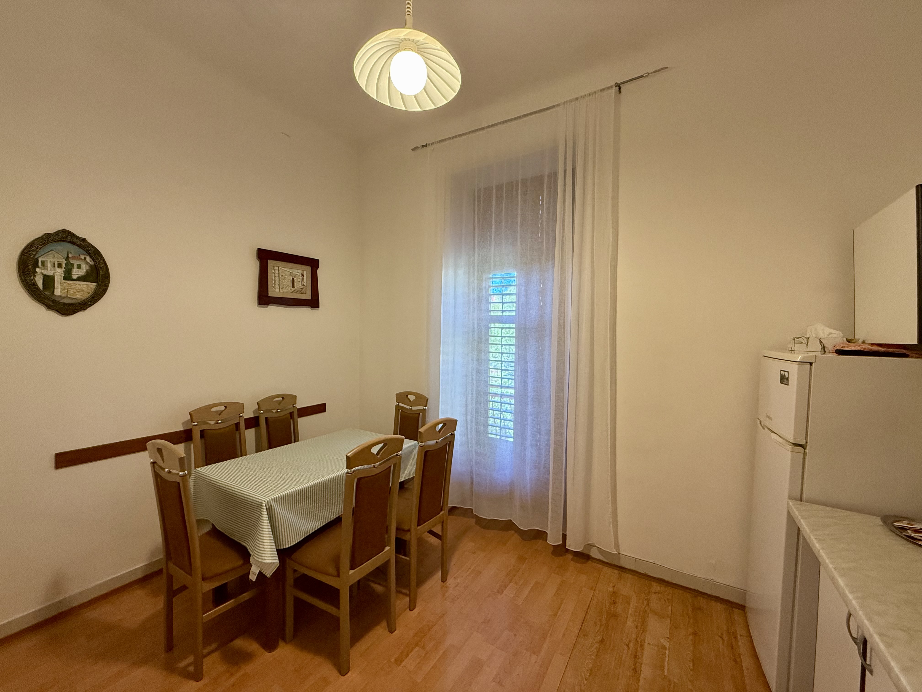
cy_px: 346
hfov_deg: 102.1
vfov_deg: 85.7
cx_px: 461
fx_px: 373
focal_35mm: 14
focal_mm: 2.22
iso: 320
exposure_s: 1/100
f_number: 2.2
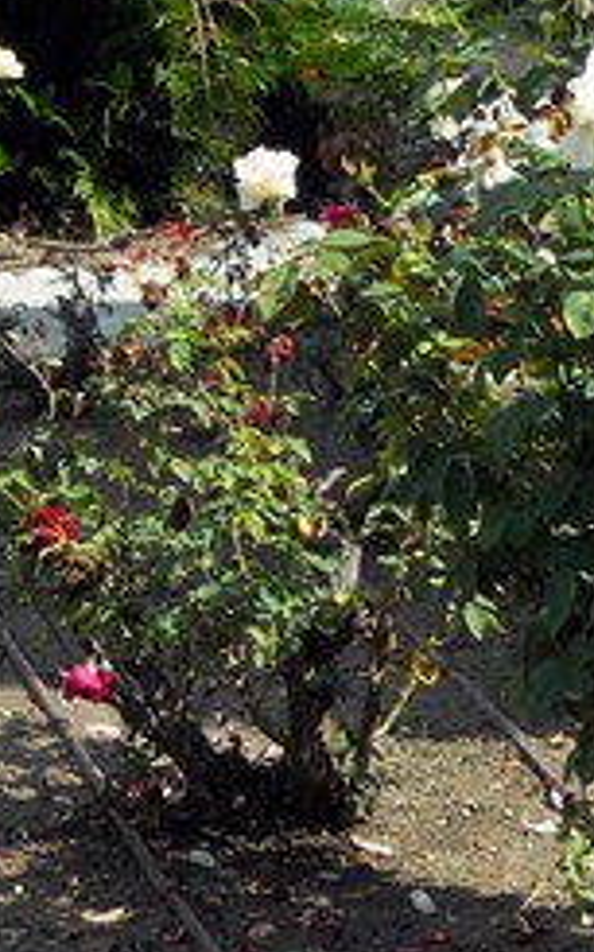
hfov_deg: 9.0
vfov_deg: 14.7
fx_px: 3680
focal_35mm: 142
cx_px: -229
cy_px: 221
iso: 80
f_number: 2.8
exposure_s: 1/640
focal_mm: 5.7
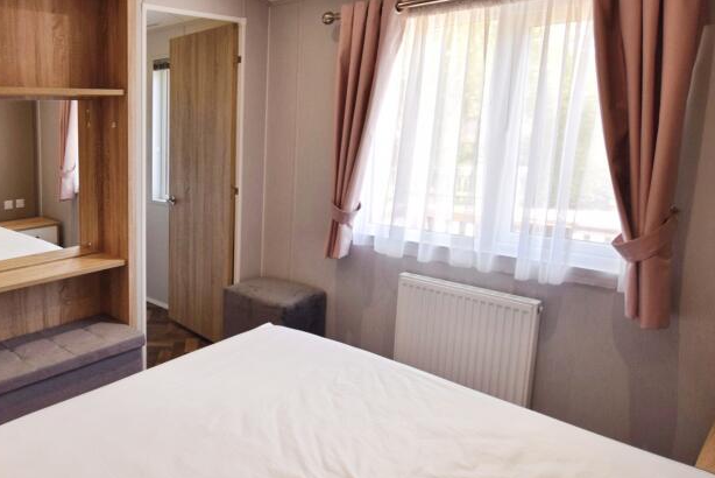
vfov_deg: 51.0
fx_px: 497
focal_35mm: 25
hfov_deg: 67.7
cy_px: 284
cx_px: 193
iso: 400
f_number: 4.5
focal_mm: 10
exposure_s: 1/80
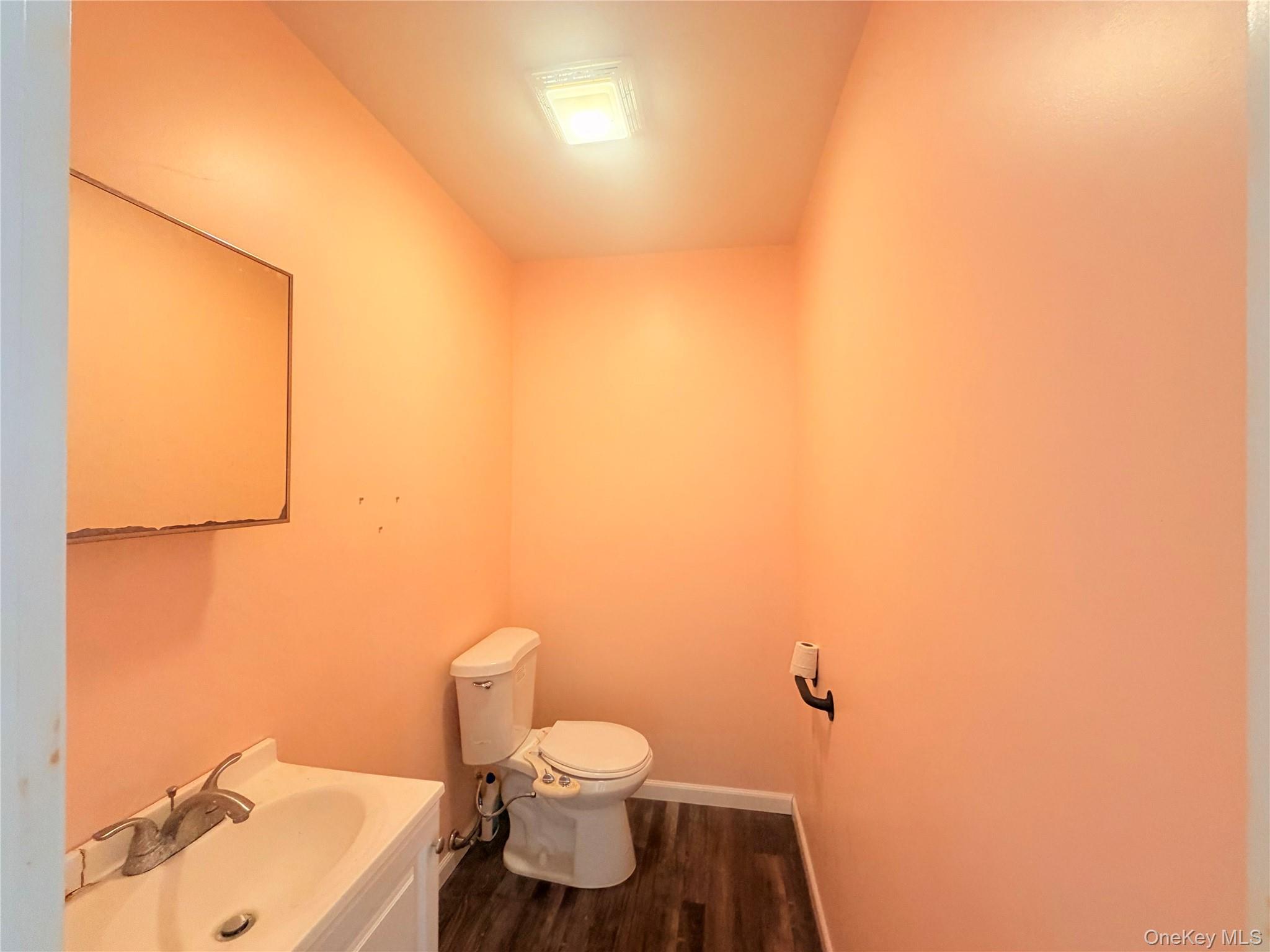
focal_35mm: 14
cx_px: 635
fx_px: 514
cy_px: 476
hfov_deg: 102.1
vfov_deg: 85.7
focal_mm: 2.22
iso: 250
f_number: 2.2
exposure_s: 1/60
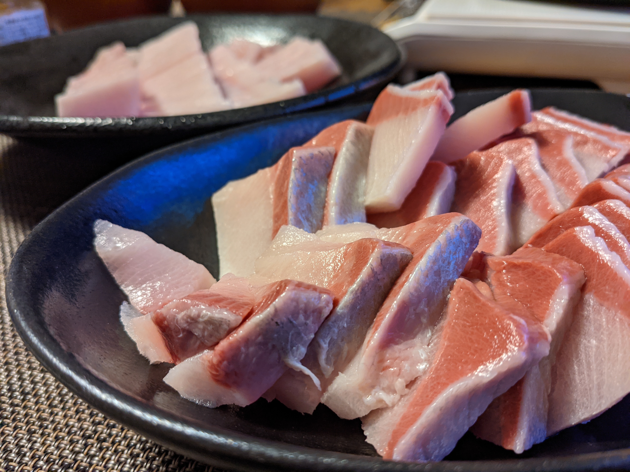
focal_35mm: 27
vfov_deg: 51.4
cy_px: 236
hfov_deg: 65.3
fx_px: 491
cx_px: 315
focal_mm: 4.38
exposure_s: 1/25
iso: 148
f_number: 1.73
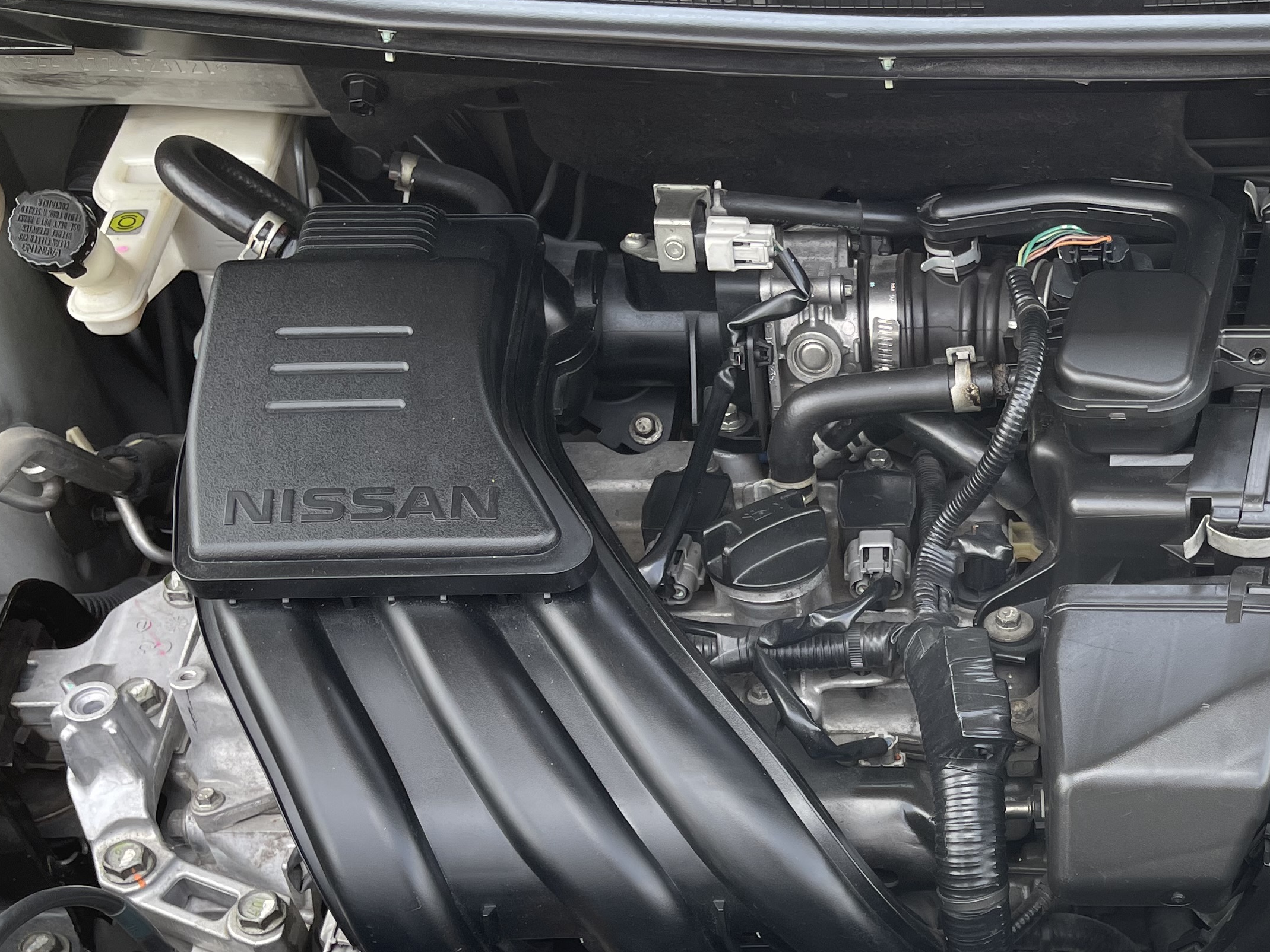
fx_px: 1798
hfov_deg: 37.0
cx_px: 1087
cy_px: 815
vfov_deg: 28.8
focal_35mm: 49
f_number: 1.6
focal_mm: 5.1
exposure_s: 1/435
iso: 32
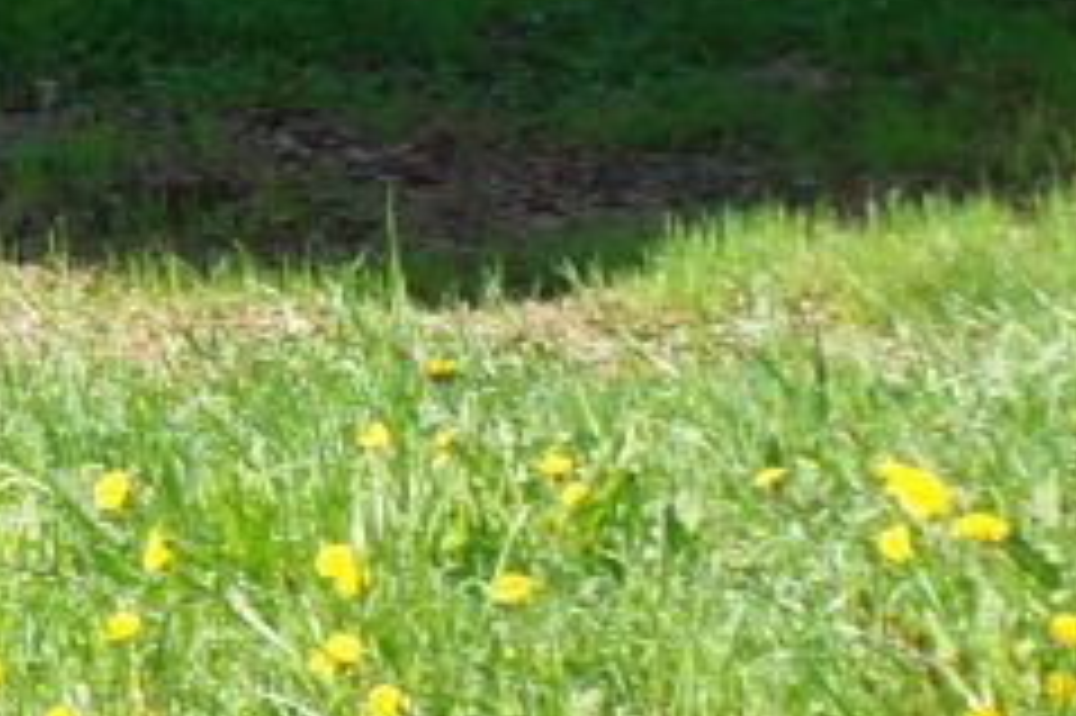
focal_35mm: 235
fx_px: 7023
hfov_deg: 7.6
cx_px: -2220
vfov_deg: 5.5
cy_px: -1394
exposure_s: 1/80
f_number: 9
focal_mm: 25
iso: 100
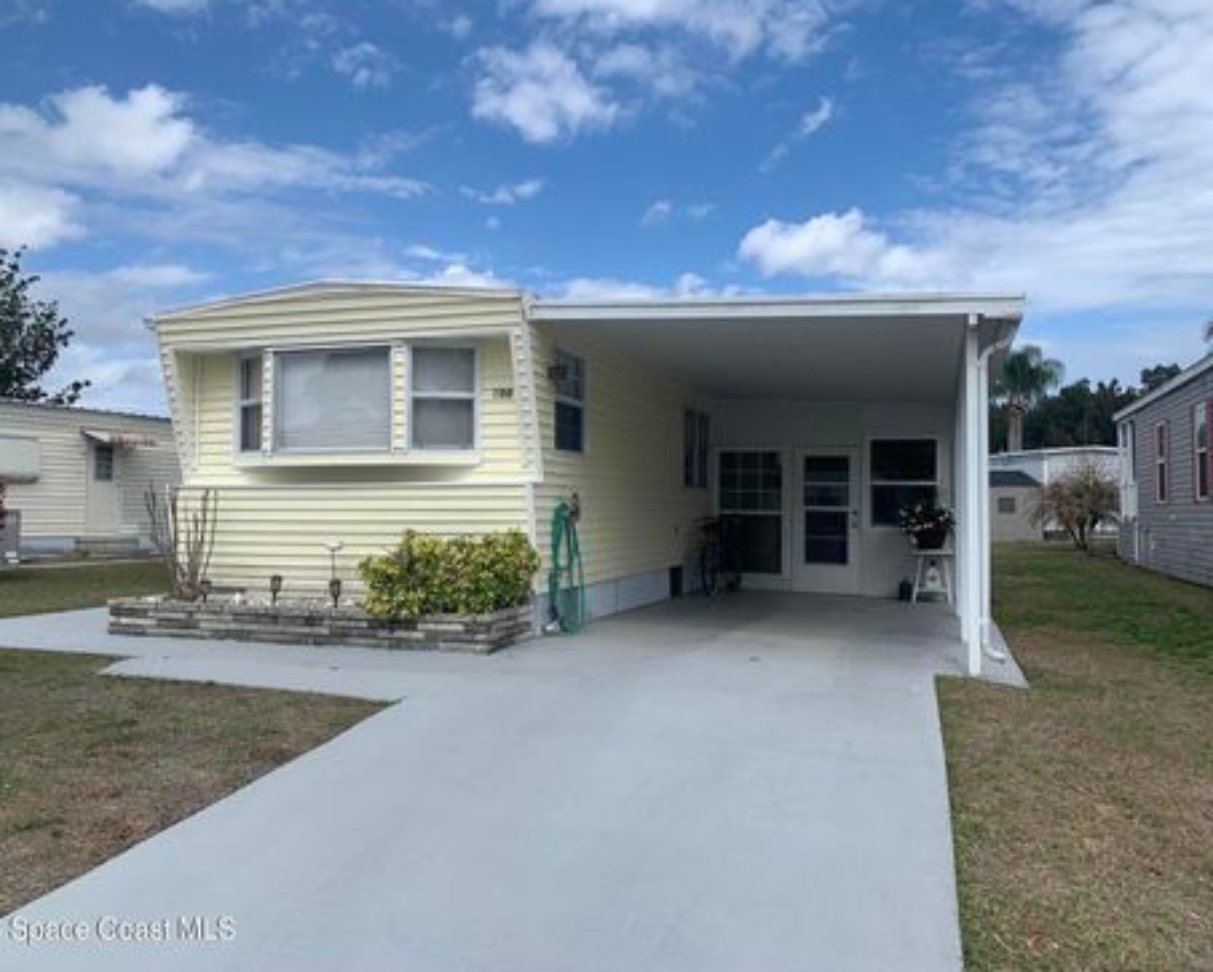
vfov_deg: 51.6
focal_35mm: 28
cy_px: 473
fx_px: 1006
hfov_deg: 62.2
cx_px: 584
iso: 25
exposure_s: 1/3289
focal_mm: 4.25
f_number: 1.8
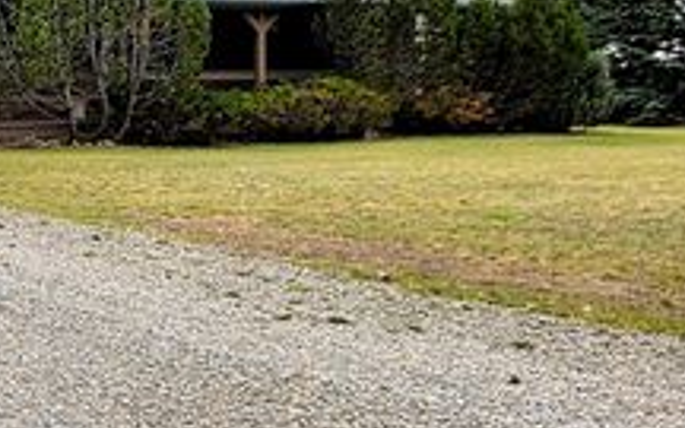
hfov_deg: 26.4
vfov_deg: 18.2
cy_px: 84
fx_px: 1325
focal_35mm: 71
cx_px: -95
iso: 40
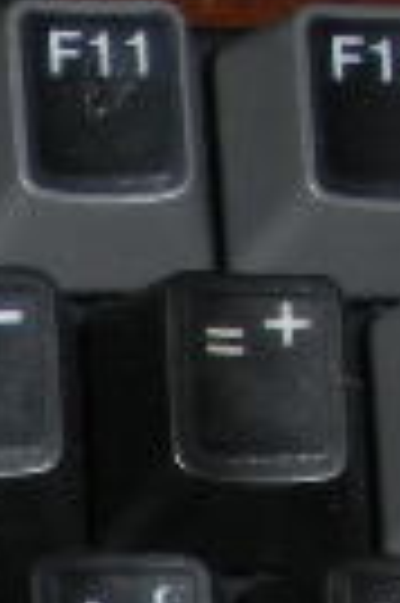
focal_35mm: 286
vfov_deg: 7.0
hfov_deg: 4.5
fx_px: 4779
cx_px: -1110
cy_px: 1224
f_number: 3.5
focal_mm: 6.3
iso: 64
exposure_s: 1/60
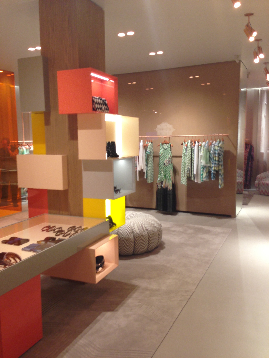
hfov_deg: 42.9
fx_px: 342
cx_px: 134
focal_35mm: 33
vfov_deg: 55.4
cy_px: 179
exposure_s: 1/20
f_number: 2.4
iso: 64
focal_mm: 4.13
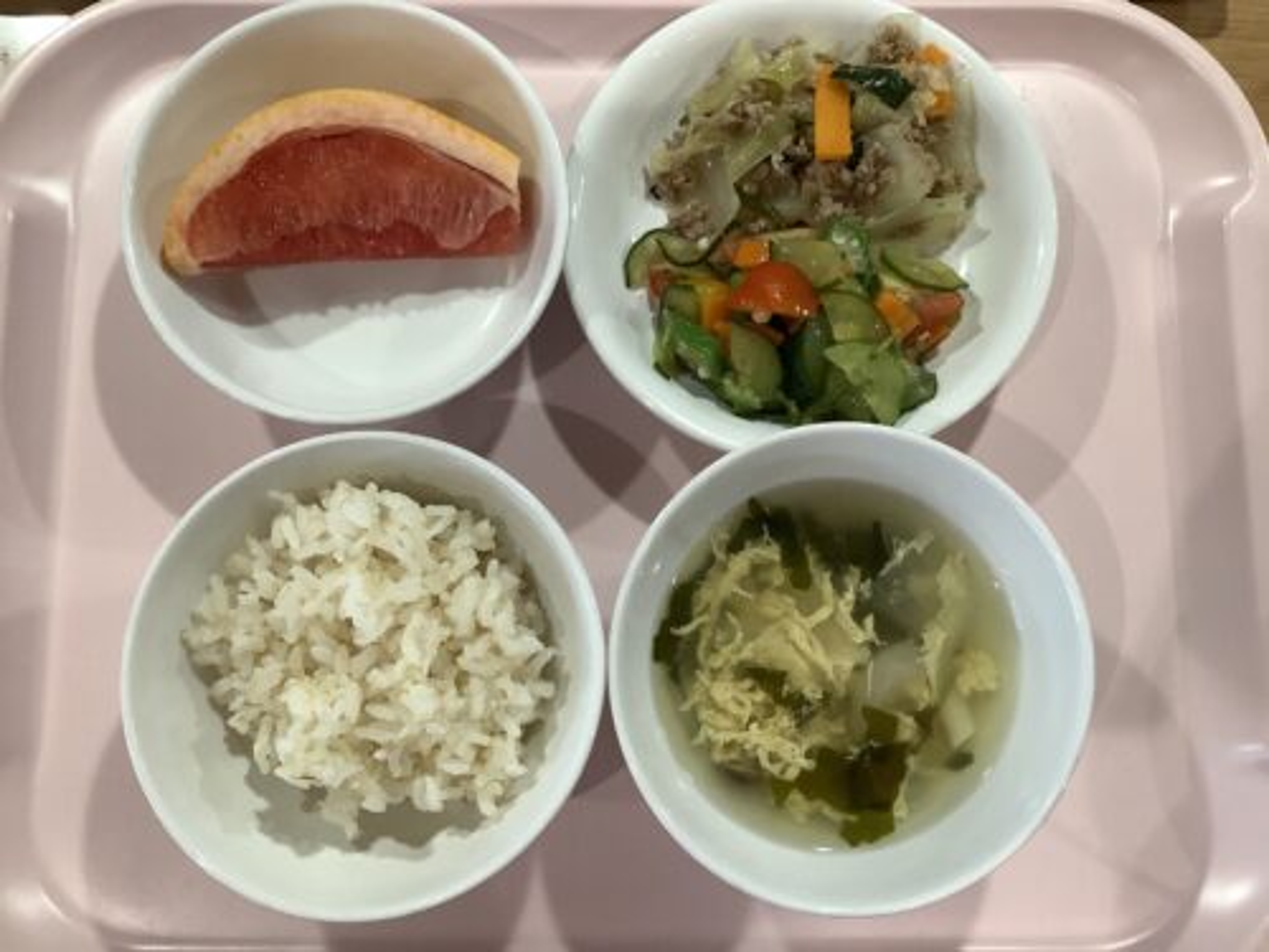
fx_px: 1136
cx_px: 634
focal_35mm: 31
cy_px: 476
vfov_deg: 45.4
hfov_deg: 58.4
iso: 125
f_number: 2.4
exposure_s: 1/60
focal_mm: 3.3
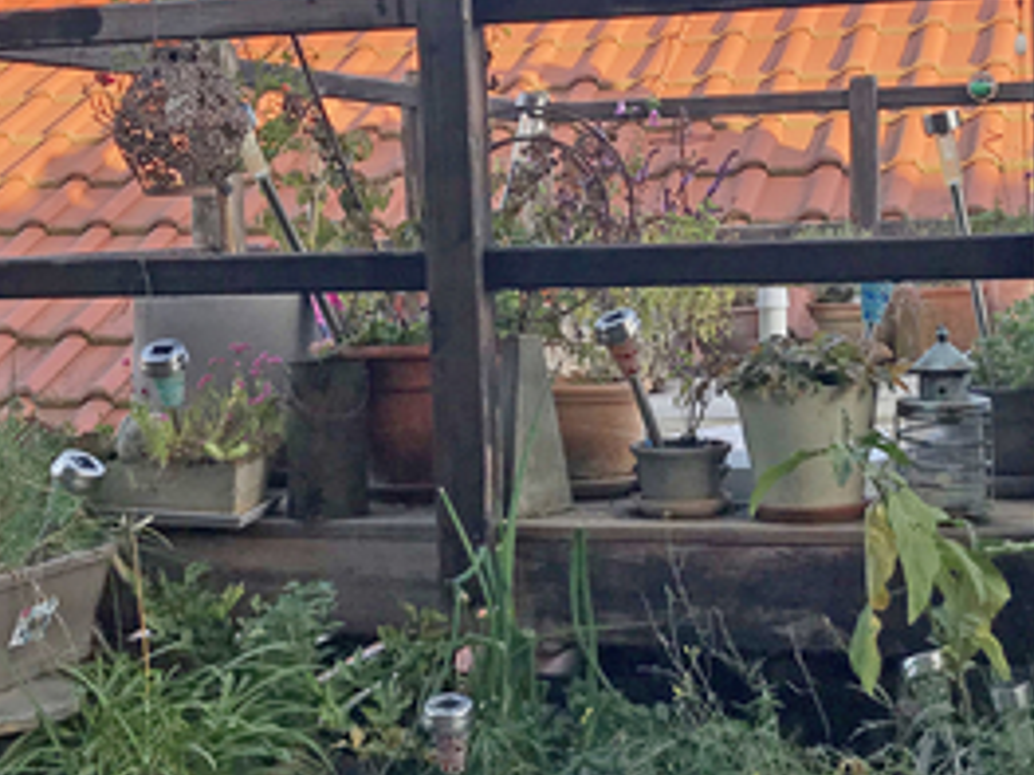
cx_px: 684
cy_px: 315
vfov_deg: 22.9
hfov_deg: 30.1
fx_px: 1911
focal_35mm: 64
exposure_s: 1/651
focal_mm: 3.99
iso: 20
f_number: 1.8
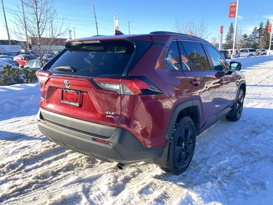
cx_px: 136
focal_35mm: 28
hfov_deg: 63.4
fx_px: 221
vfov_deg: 49.7
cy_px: 102
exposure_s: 1/187
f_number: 1.8
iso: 20
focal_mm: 3.99
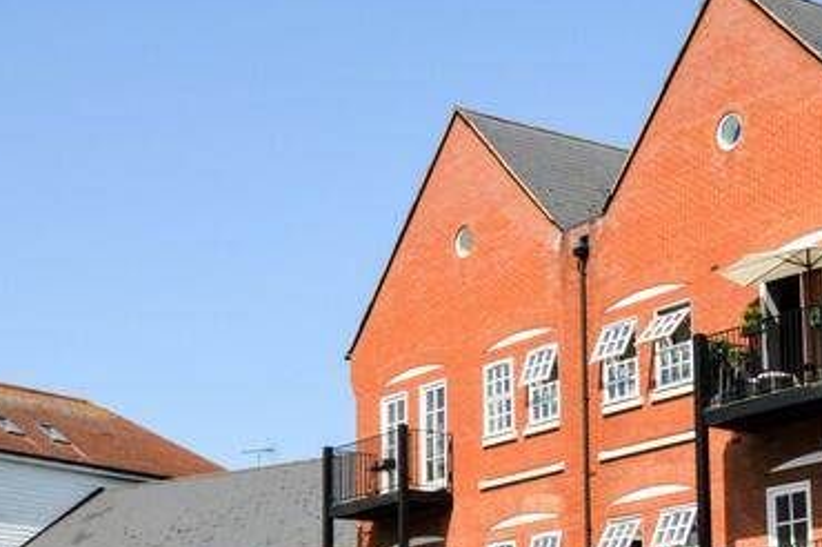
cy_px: 481
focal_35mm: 83
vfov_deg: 16.2
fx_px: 1893
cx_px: 640
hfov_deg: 24.2
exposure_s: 1/200
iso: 100
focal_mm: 20
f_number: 11
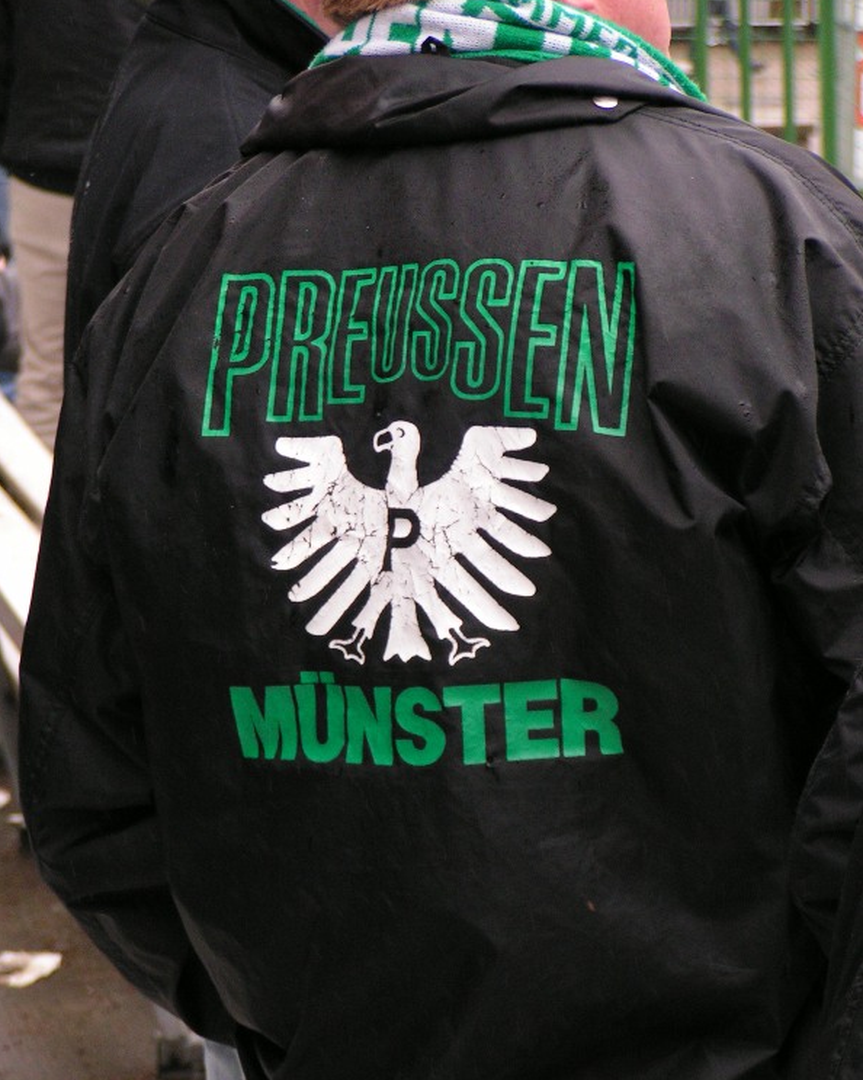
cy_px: 570
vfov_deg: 11.7
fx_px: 5270
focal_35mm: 165
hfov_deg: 9.4
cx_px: 430
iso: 160
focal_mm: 24
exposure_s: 1/160
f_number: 3.5
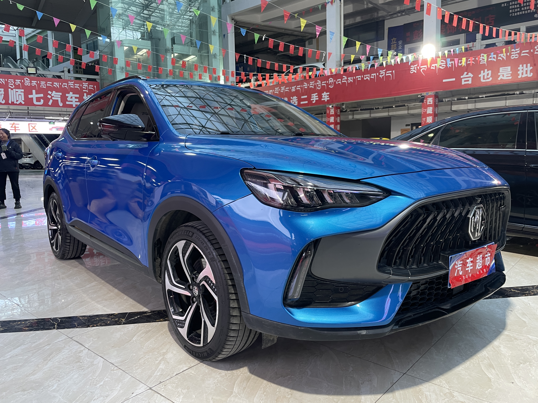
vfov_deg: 53.1
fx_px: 404
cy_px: 202
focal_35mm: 26
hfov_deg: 67.3
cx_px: 269
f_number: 1.6
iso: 125
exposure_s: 1/50
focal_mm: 4.2
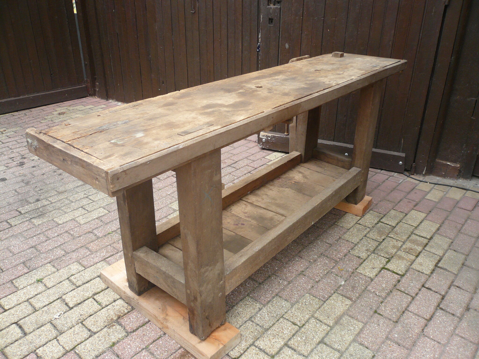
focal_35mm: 28
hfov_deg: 63.4
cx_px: 240
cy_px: 180
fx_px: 387
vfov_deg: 49.7
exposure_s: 1/160
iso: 100
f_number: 2.8
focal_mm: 4.6
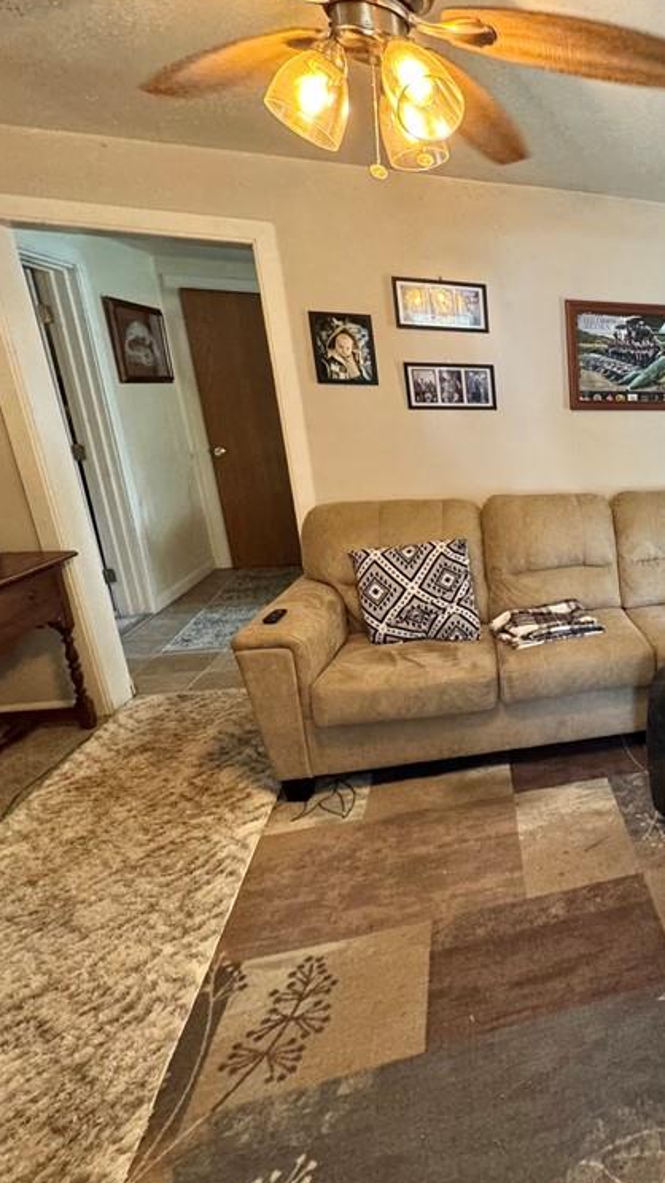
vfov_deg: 83.9
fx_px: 659
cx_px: 710
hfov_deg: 43.3
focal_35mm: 21
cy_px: 595
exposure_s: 1/60
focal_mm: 2.22
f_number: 2.2
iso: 500
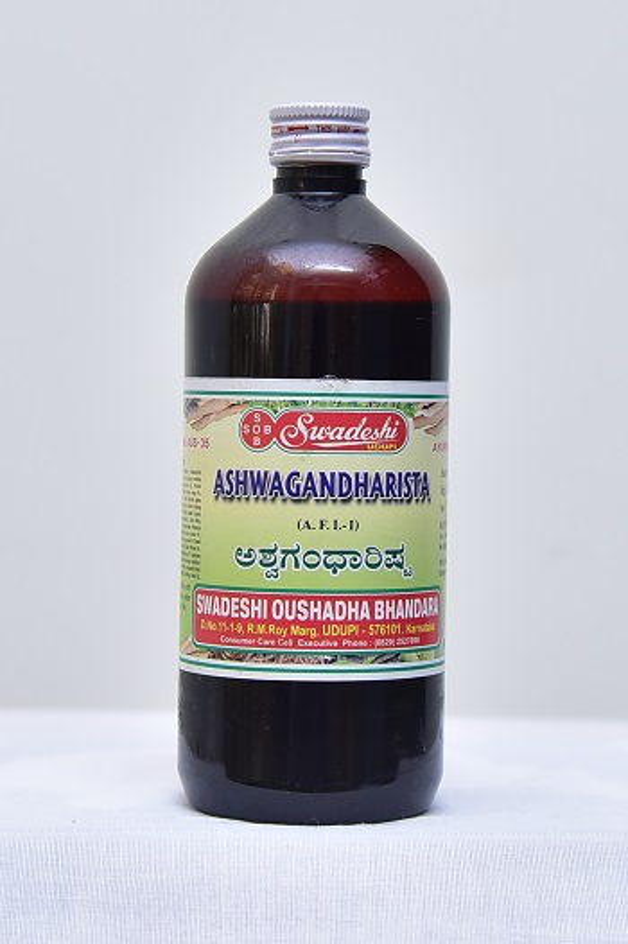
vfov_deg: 41.1
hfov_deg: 28.0
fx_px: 1258
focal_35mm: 48
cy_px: 472
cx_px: 314
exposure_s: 1/100
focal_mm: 48
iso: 1250
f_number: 4
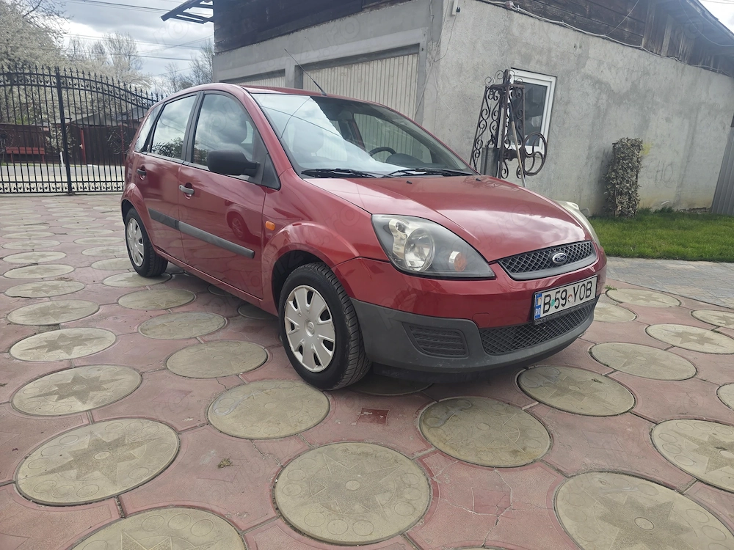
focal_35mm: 23
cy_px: 275
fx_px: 488
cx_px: 367
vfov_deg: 58.9
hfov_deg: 73.9
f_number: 1.7
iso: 80
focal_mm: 6.3
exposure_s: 1/1212
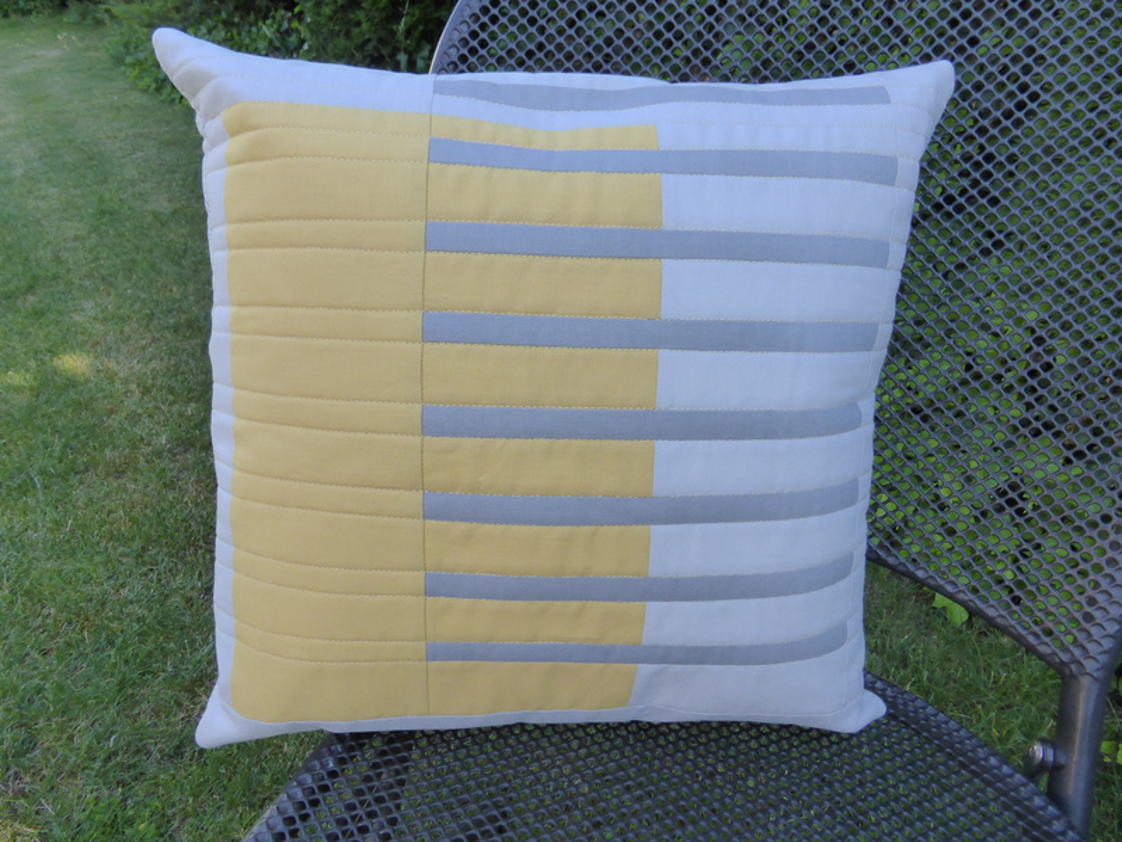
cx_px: 561
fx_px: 810
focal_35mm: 25
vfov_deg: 54.9
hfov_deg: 69.4
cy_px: 421
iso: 200
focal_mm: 4.3
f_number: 3.3
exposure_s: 1/250
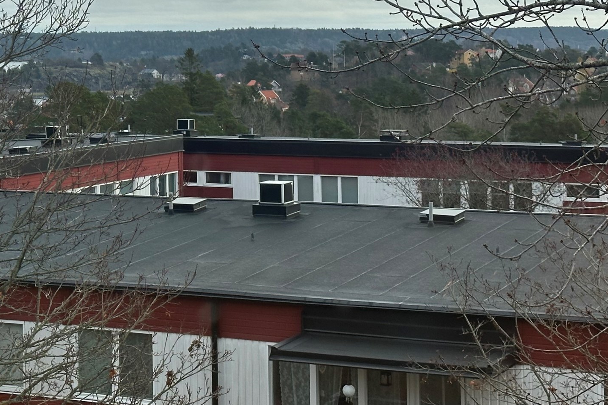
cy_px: 50
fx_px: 1705
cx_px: 67
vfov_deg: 13.4
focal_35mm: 101
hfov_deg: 19.8
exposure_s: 1/953
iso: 64
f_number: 1.78
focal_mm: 6.86
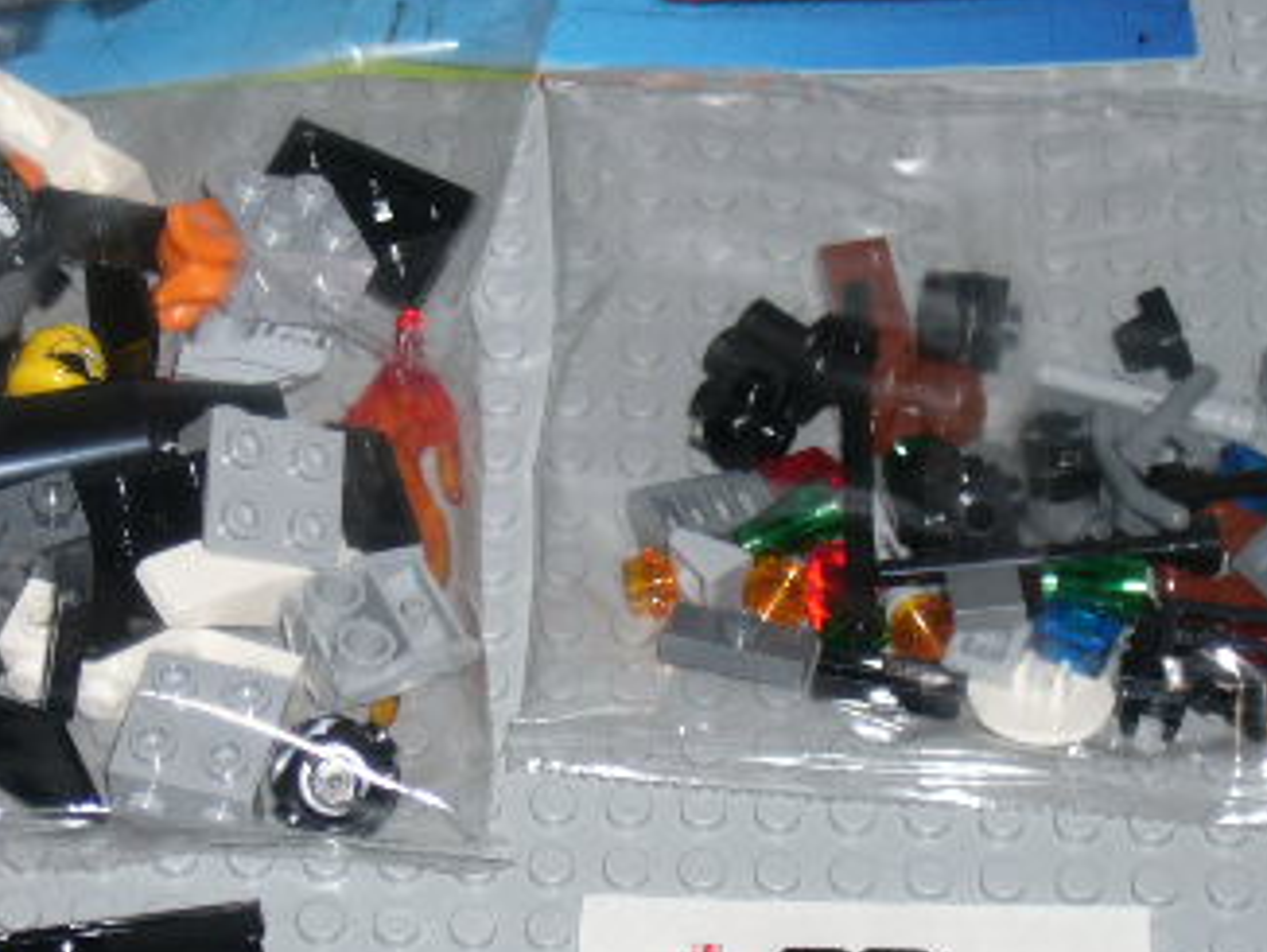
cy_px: 354
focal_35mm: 155
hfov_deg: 12.7
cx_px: 459
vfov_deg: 9.6
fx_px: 5677
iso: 80
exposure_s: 1/60
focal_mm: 13
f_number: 4.3
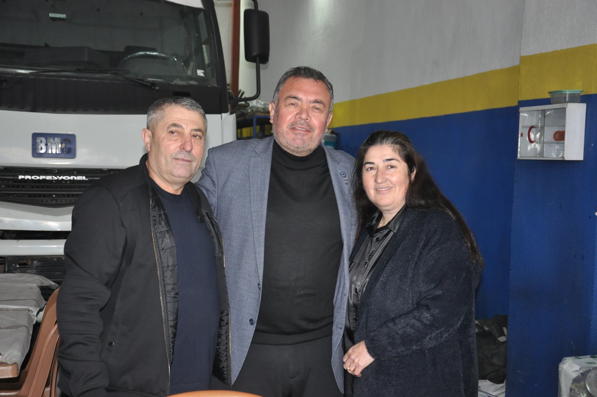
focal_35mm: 57
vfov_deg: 23.7
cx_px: 298
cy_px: 198
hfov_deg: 35.1
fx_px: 944
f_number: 4.5
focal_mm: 38
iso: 800
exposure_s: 1/60
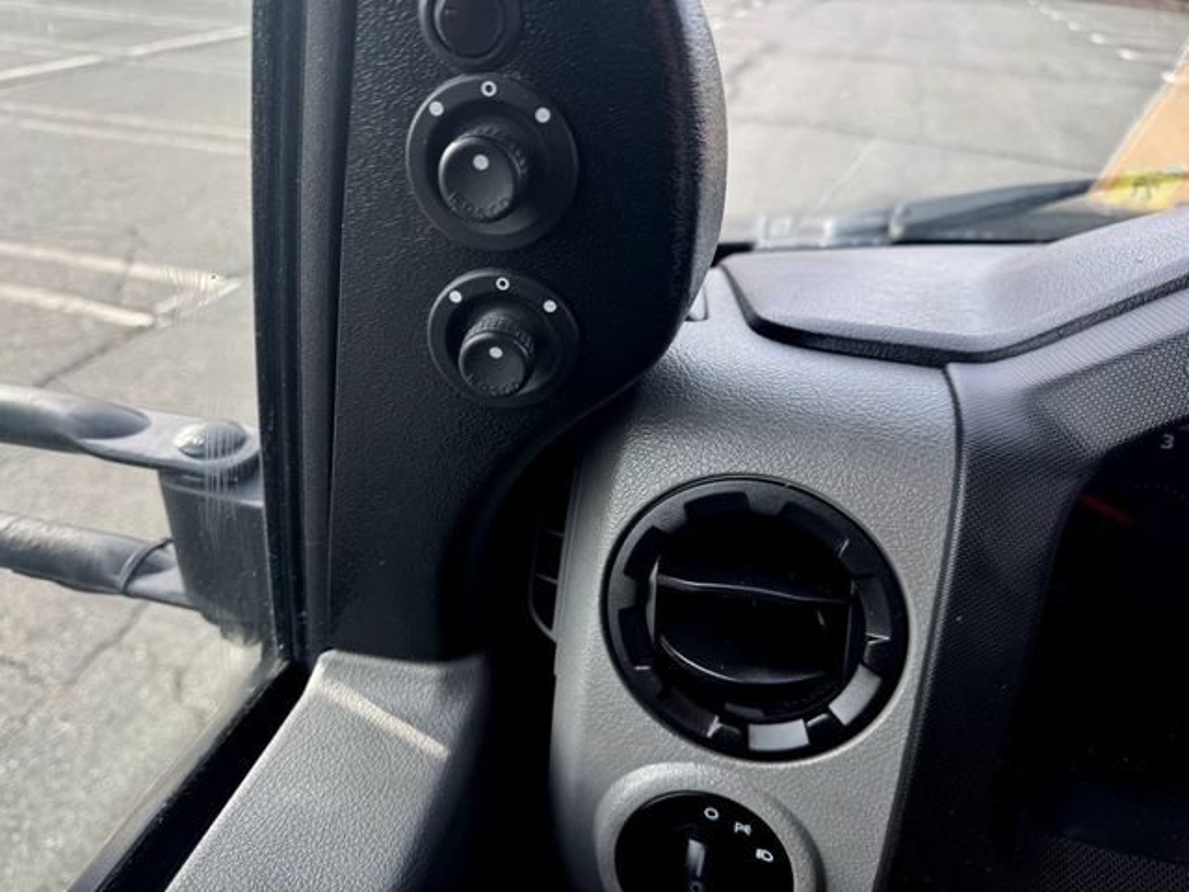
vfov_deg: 56.8
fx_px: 824
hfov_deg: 71.6
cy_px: 446
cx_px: 594
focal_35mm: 24
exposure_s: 1/282
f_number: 1.78
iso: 80
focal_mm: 6.76
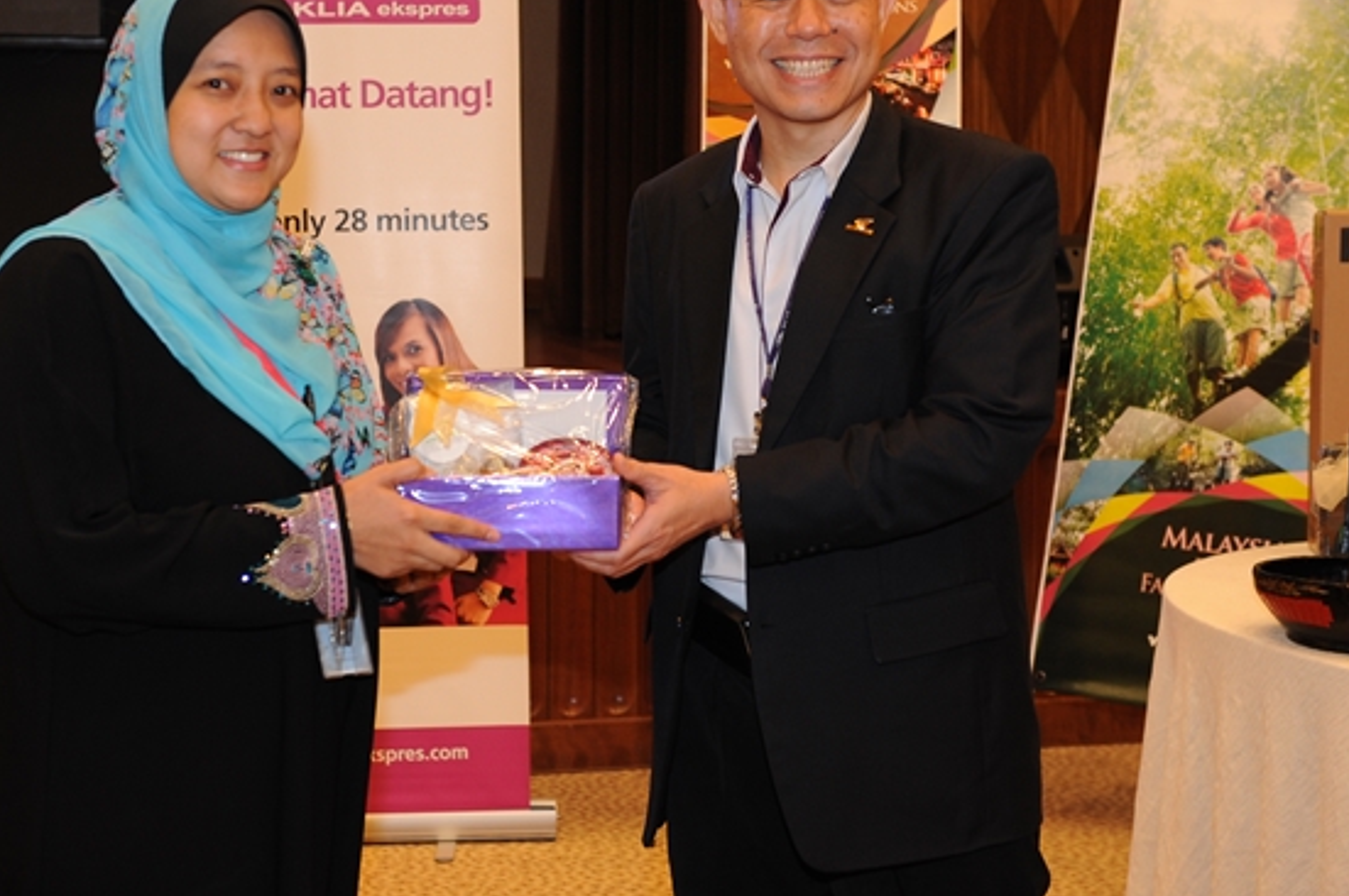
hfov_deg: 32.9
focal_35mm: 61
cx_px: 624
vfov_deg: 22.1
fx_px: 2283
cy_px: 304
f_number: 3.5
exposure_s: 1/60
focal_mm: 42
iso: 1000
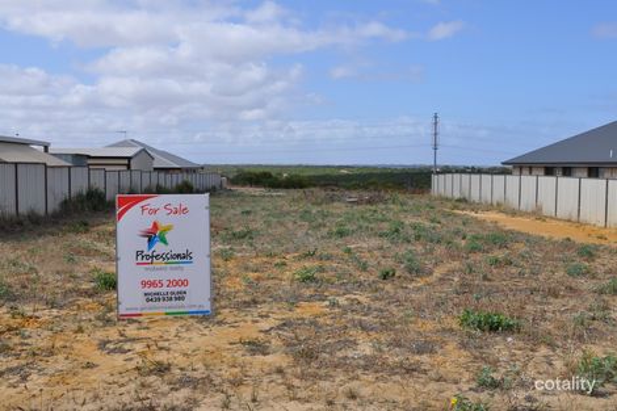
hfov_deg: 49.6
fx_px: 668
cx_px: 308
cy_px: 206
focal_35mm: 39
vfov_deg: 34.2
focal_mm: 26
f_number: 9
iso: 200
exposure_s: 1/400
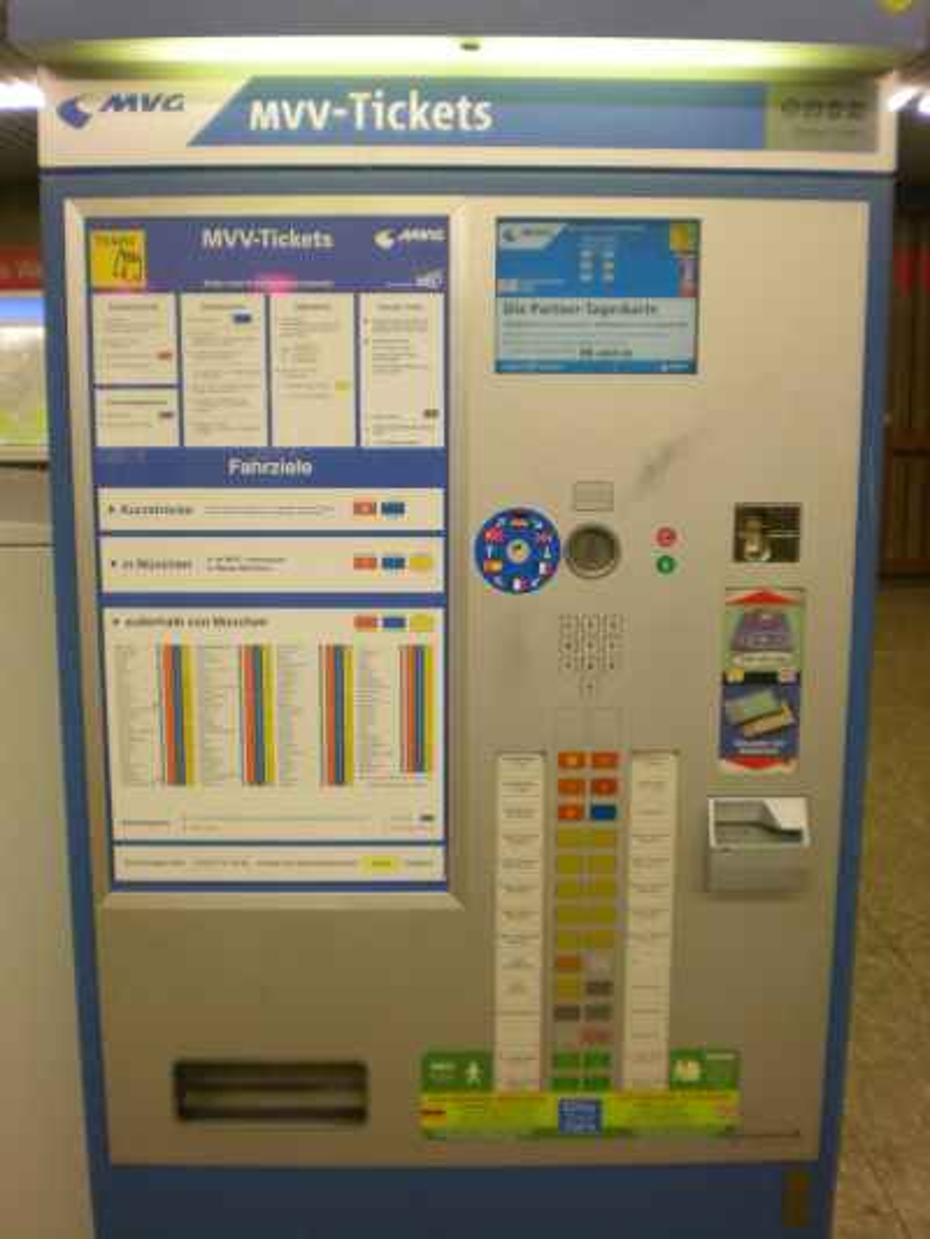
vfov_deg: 49.0
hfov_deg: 37.7
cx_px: 465
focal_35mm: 38
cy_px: 620
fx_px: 1361
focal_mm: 6.3
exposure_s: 1/34.2
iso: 200
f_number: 3.1
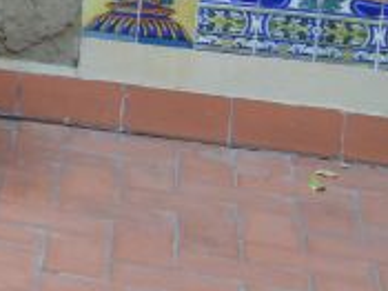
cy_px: -194
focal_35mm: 152
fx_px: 1703
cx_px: -721
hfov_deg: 10.1
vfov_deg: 9.4
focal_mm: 18
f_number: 5.6
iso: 400
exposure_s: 1/125
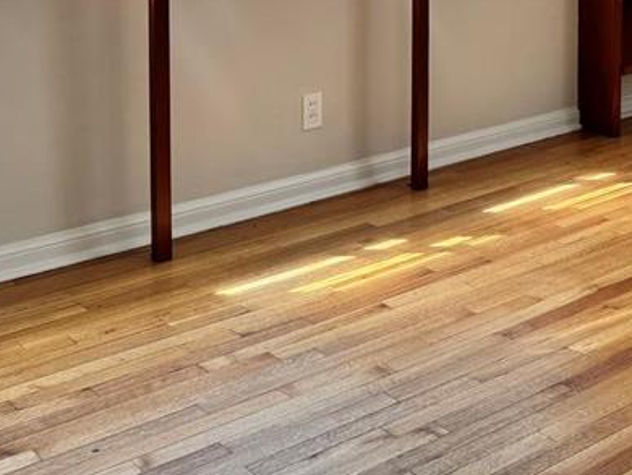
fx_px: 1151
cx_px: 598
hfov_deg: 29.1
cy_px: -136
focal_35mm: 63
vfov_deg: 21.2
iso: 80
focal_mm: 6.76
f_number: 1.78
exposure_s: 1/122
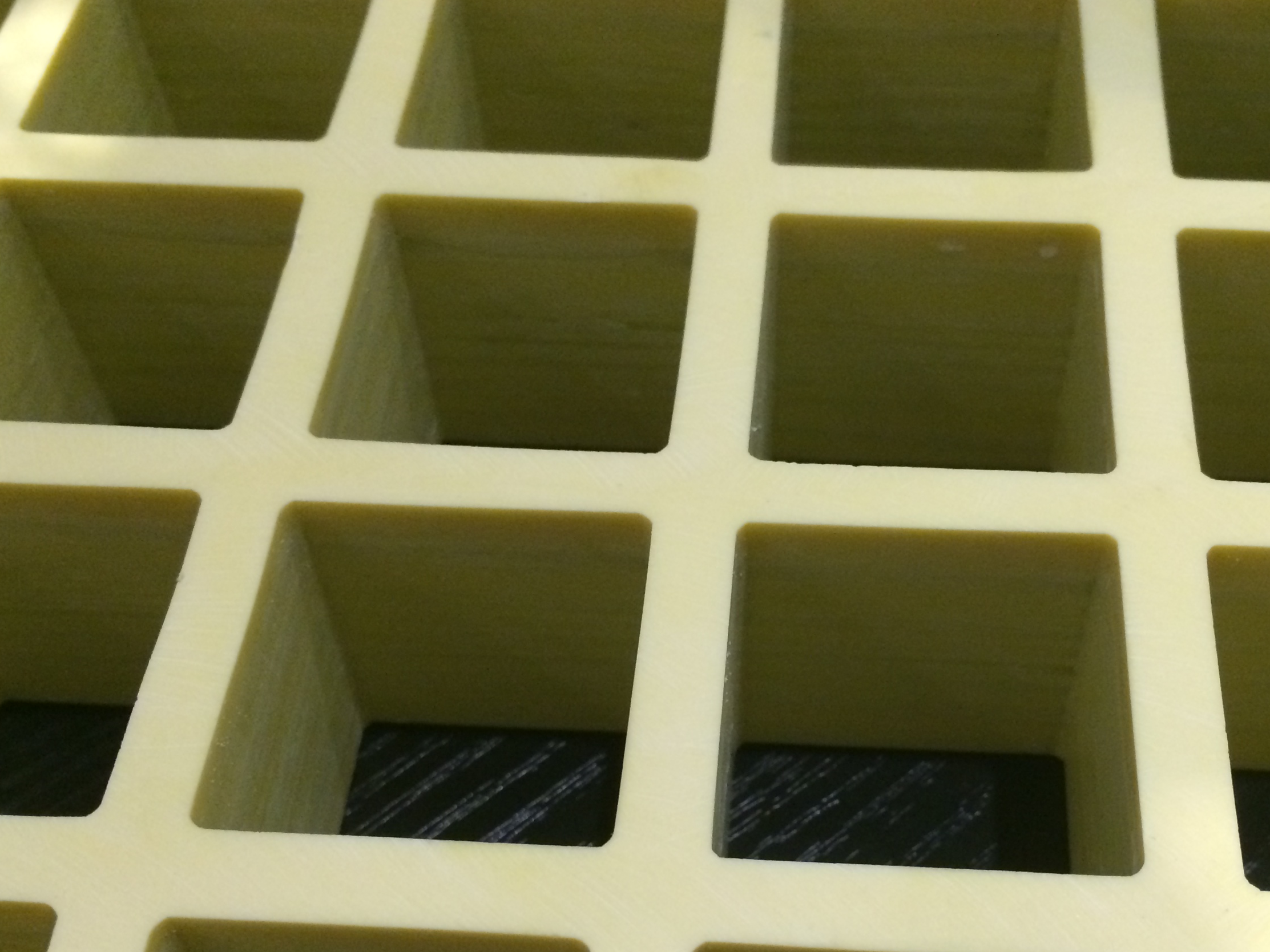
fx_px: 1614
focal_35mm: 44
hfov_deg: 42.7
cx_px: 766
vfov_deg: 32.5
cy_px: 659
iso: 320
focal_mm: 4.12
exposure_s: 1/20
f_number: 2.2
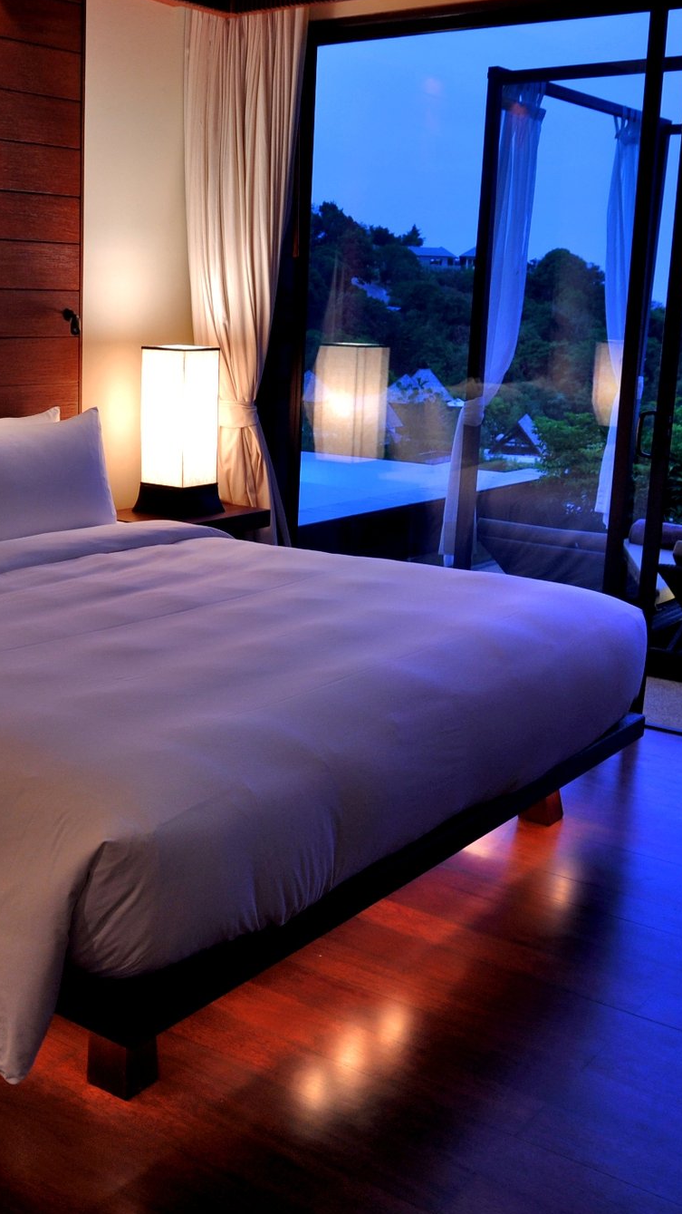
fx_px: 1312
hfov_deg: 28.8
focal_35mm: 41
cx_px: 184
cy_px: 608
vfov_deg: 49.6
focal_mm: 17
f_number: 5.6
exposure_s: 2
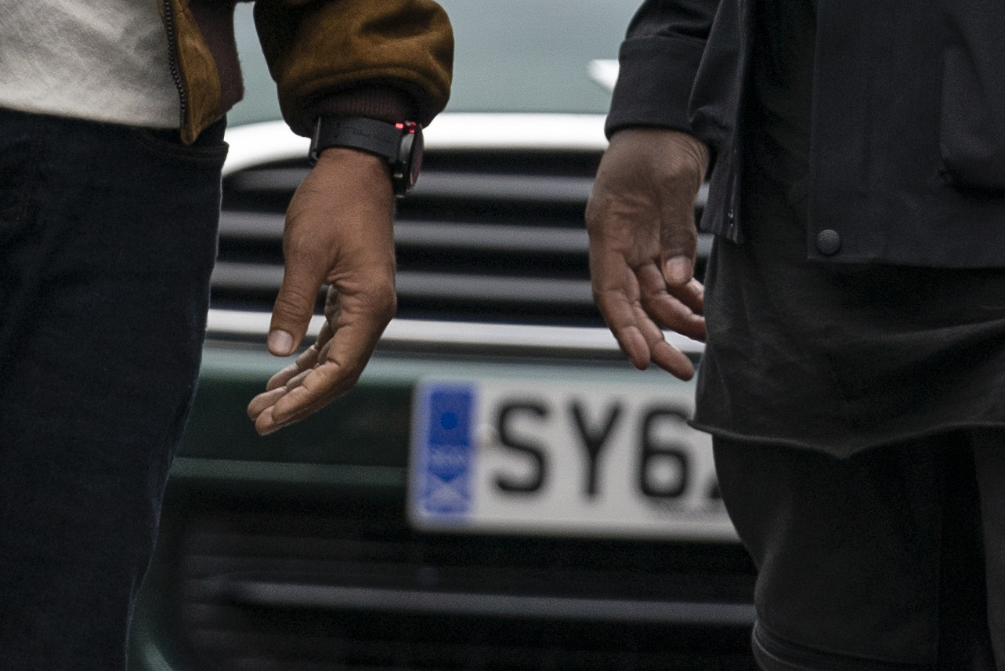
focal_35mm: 935
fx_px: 26106
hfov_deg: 2.2
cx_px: 338
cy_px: -110
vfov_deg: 1.5
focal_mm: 200
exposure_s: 1/1000
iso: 500
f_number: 3.5
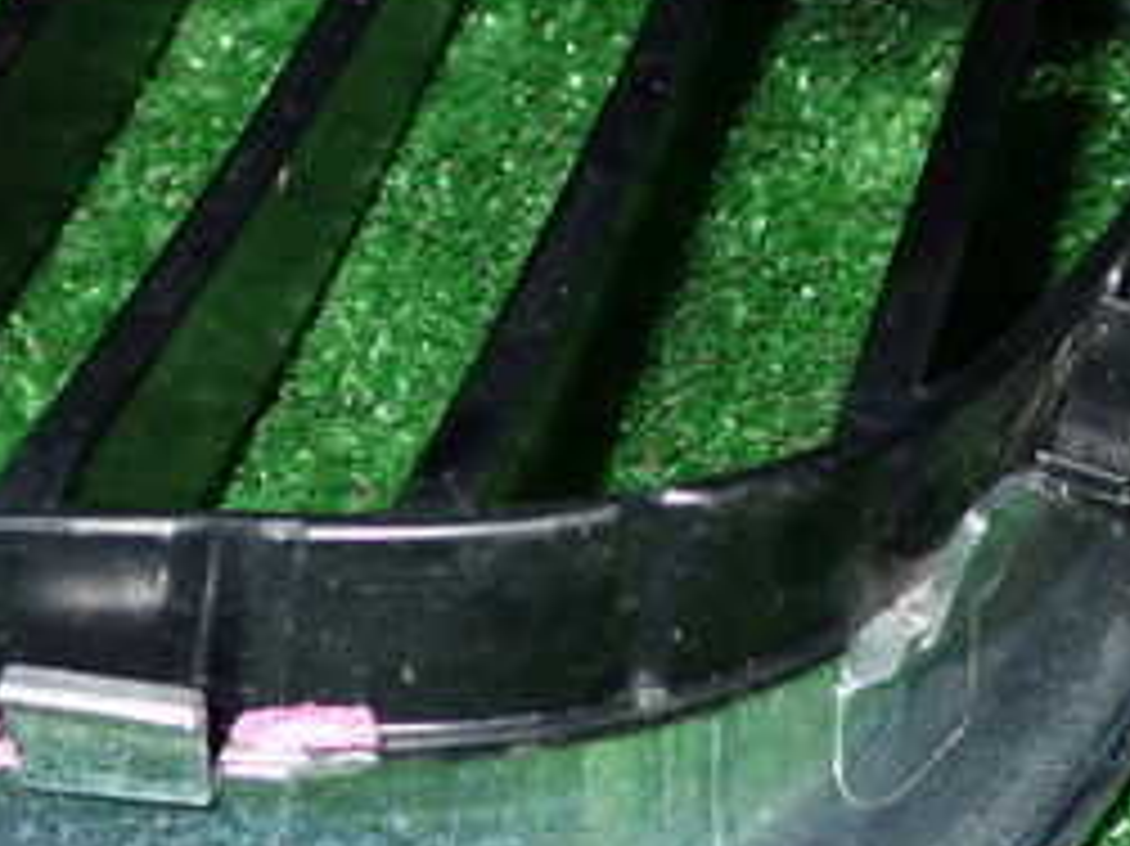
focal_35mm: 86
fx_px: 2806
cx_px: 657
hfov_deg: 22.7
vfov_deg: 17.2
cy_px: 441
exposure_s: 1/40
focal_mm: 6.37
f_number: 7.1
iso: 320
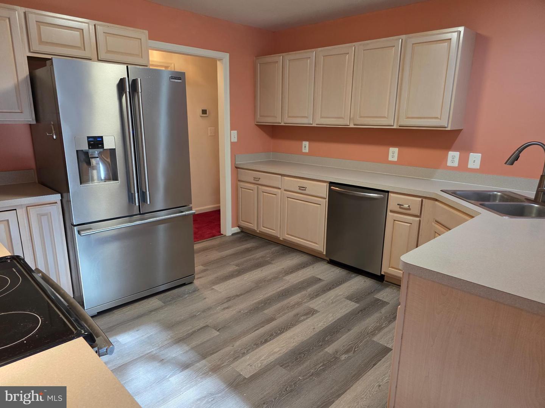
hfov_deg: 73.9
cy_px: 204
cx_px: 272
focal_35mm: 23
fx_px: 362
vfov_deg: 58.9
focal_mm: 6.3
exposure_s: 1/120
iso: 320
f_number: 1.7
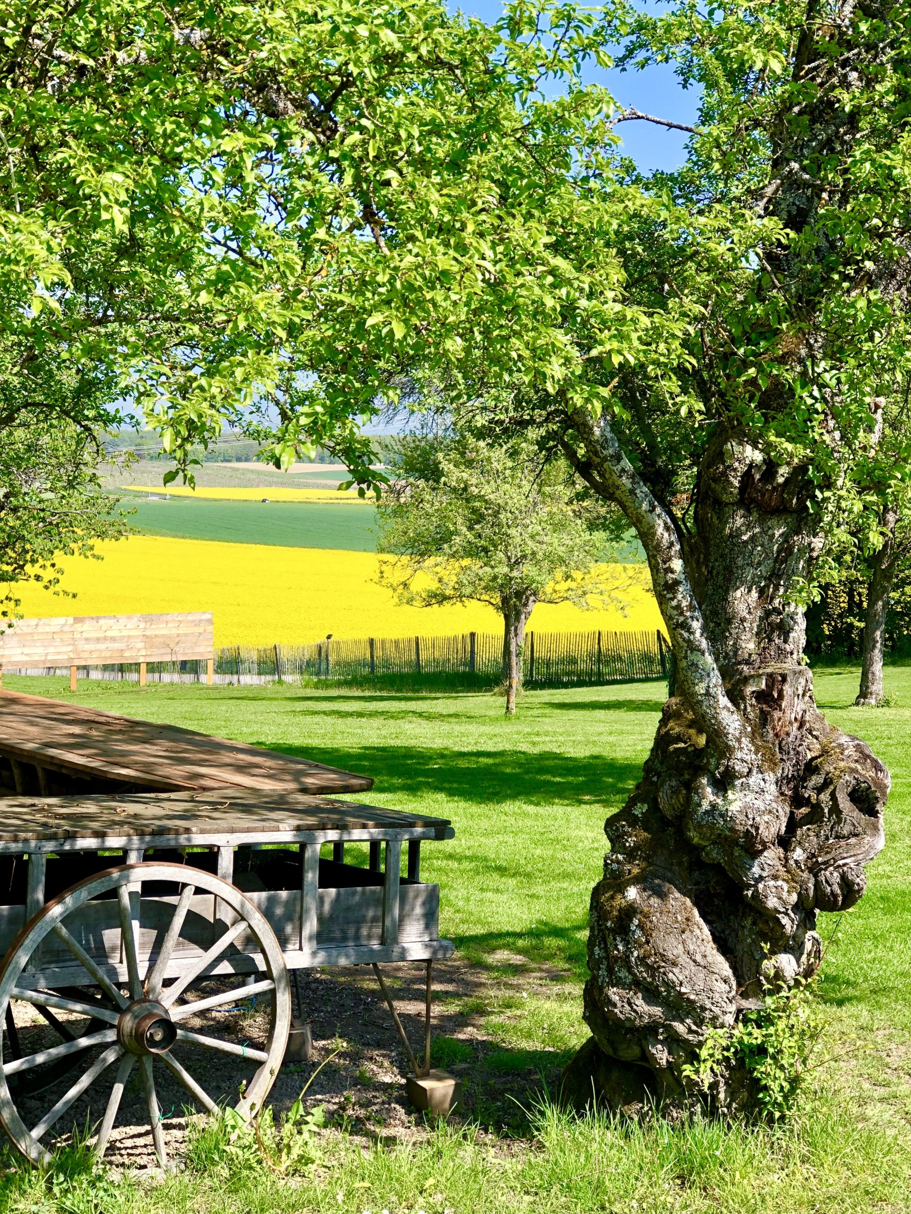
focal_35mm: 57
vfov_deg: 33.8
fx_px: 2000
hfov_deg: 25.7
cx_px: 456
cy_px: 607
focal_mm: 6.6
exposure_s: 1/358
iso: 20
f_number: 2.8
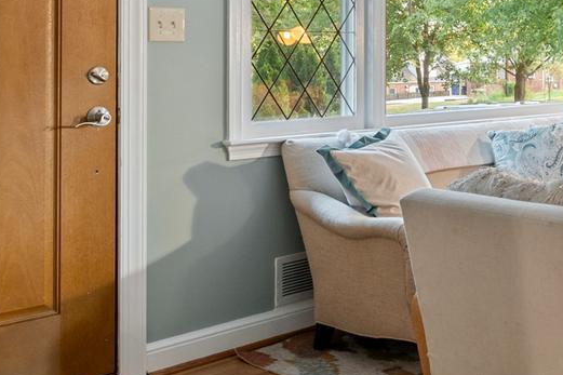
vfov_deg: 24.3
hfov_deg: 30.7
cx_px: 675
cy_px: 90
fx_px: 860
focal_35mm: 55
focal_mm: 14
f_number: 11
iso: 320
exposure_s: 2
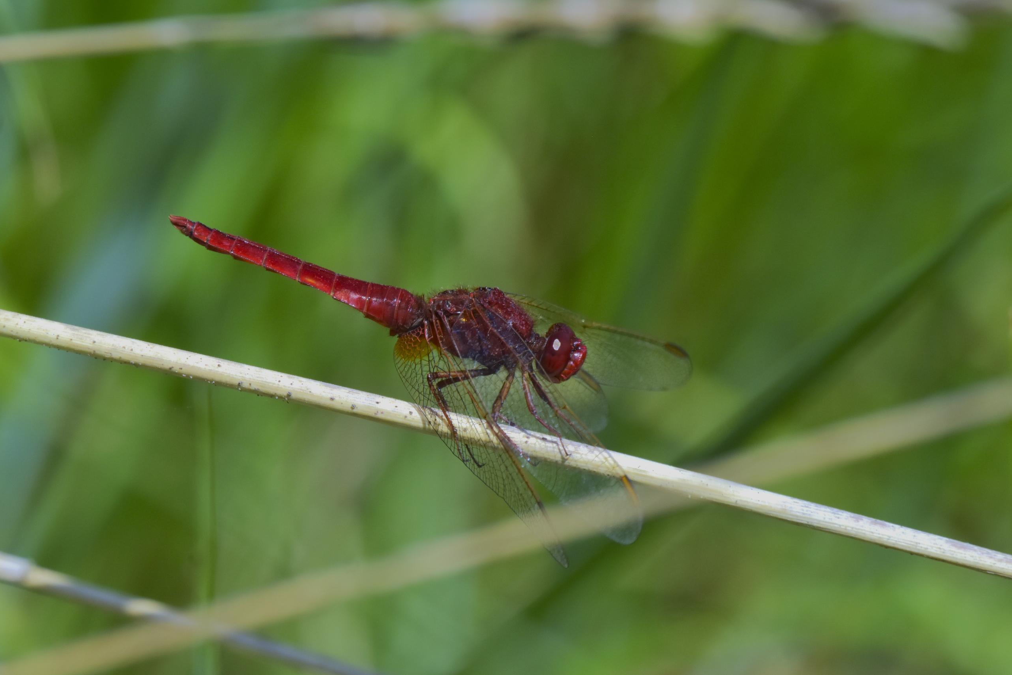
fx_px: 25328
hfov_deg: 2.3
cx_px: 506
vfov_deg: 1.5
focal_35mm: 901
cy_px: 338
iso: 500
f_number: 8
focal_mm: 600
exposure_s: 1/2000
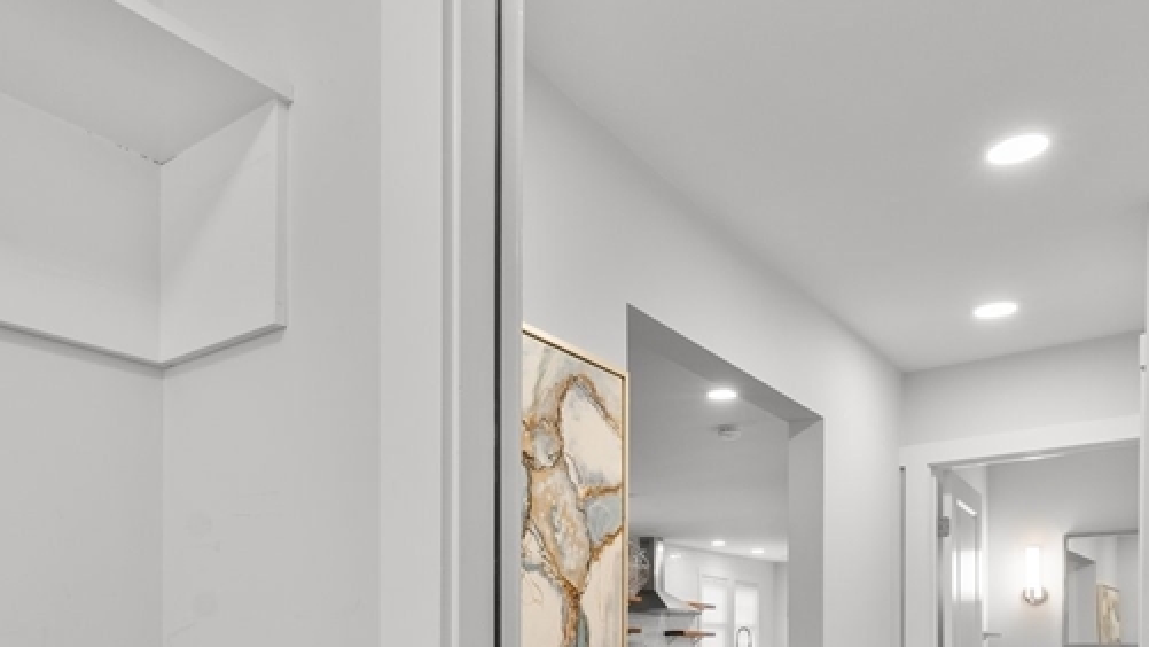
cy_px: 641
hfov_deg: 63.5
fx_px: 914
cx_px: 440
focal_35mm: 30
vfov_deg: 35.4
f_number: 8
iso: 400
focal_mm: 14
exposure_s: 1/4
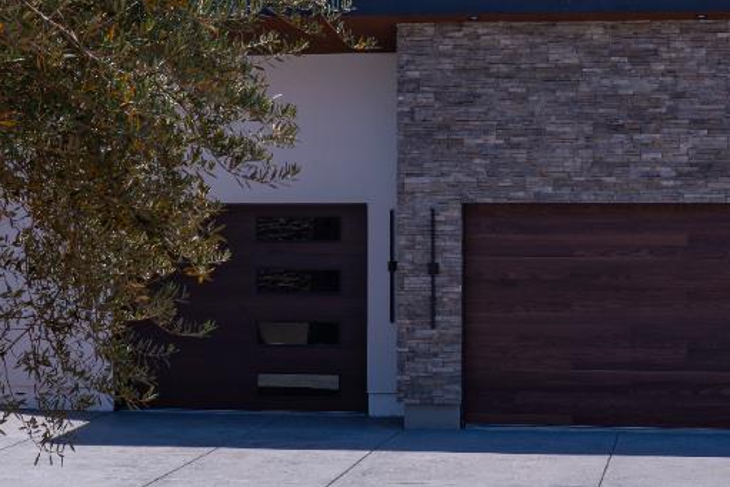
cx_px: 430
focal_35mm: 91
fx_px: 1846
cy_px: 234
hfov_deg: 22.3
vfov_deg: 15.0
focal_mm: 31
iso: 100
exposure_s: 1/125
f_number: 9
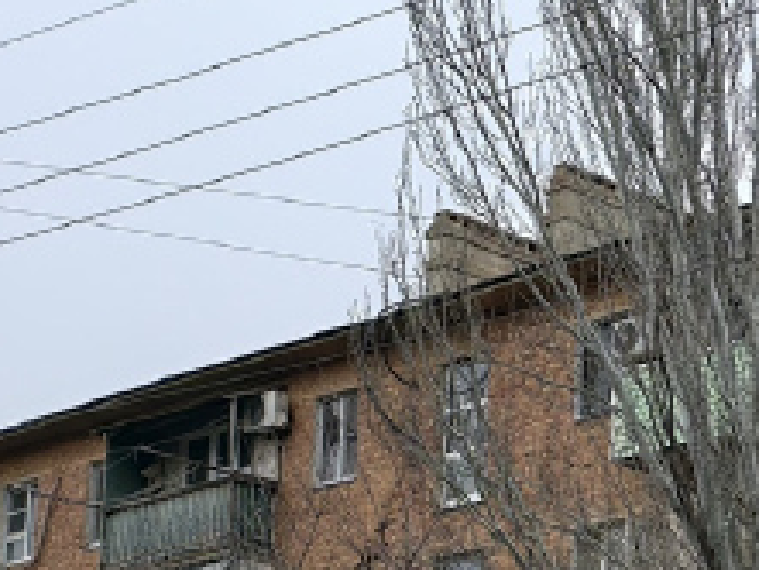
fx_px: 2962
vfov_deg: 10.8
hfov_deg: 14.0
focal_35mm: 135
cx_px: 993
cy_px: 668
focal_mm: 6.54
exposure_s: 1/1980
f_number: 1.57
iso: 72
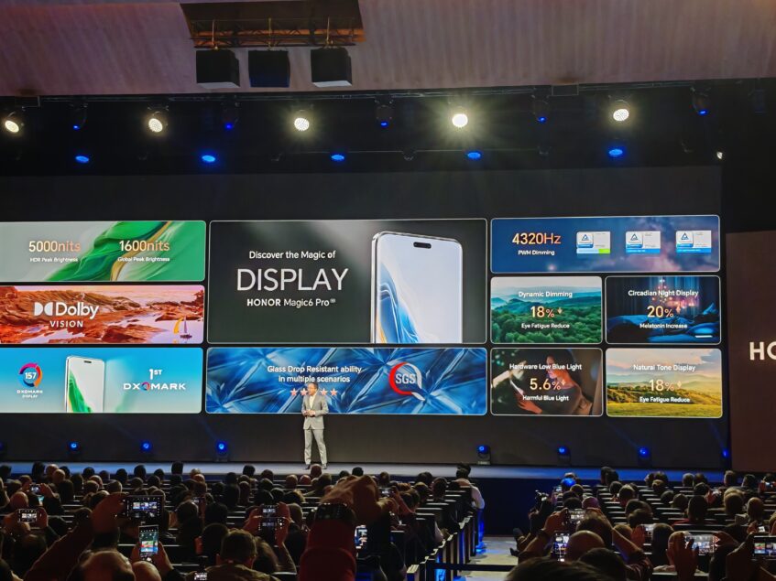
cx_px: 388
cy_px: 290
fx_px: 1322
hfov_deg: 32.7
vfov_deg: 24.8
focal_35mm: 59
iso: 400
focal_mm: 6.83
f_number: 1.4
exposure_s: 1/50
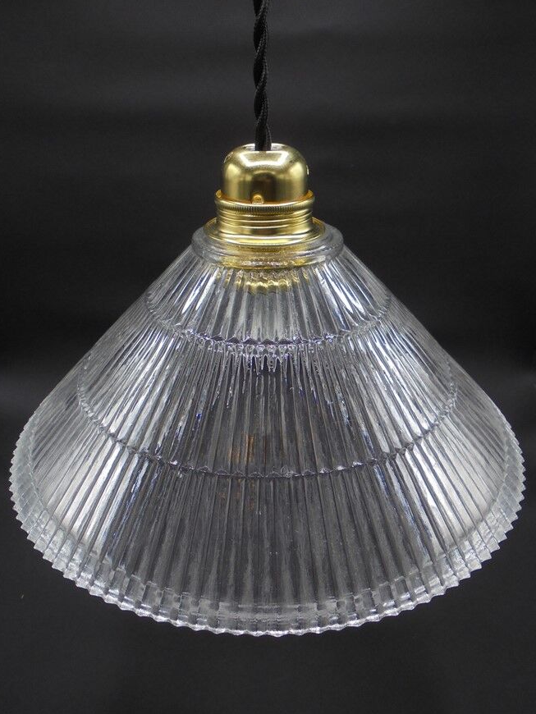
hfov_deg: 46.8
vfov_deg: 59.9
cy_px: 363
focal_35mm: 30
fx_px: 619
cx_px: 268
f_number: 3.7
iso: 100
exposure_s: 1/250
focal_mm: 5.3
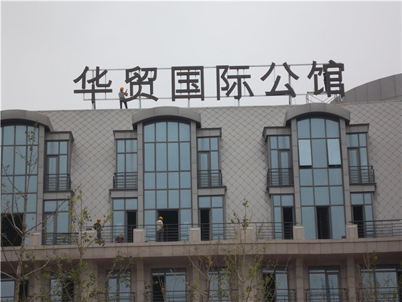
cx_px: 201
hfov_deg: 18.2
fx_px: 1254
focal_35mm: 108
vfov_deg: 13.7
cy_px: 151
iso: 80
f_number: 5
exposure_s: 1/210
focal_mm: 19.6
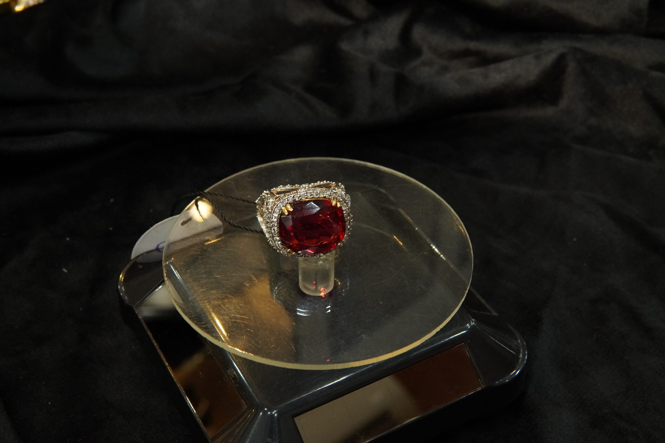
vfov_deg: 29.9
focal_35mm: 45
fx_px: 831
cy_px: 222
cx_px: 332
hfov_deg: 43.6
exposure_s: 1/80
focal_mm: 30
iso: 4000
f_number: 9
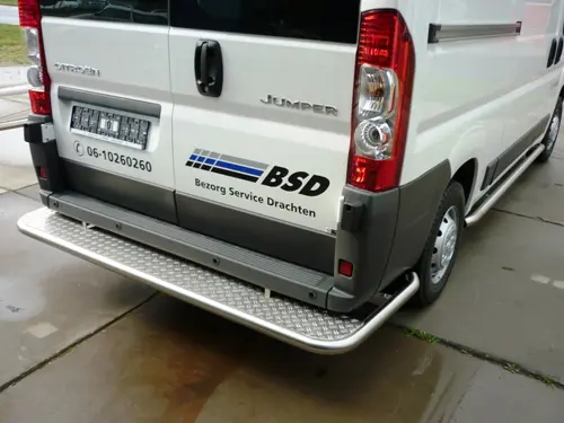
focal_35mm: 33
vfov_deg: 42.9
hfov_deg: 55.4
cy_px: 212
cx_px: 282
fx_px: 538
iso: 80
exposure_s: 1/320
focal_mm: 5.5
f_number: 2.8
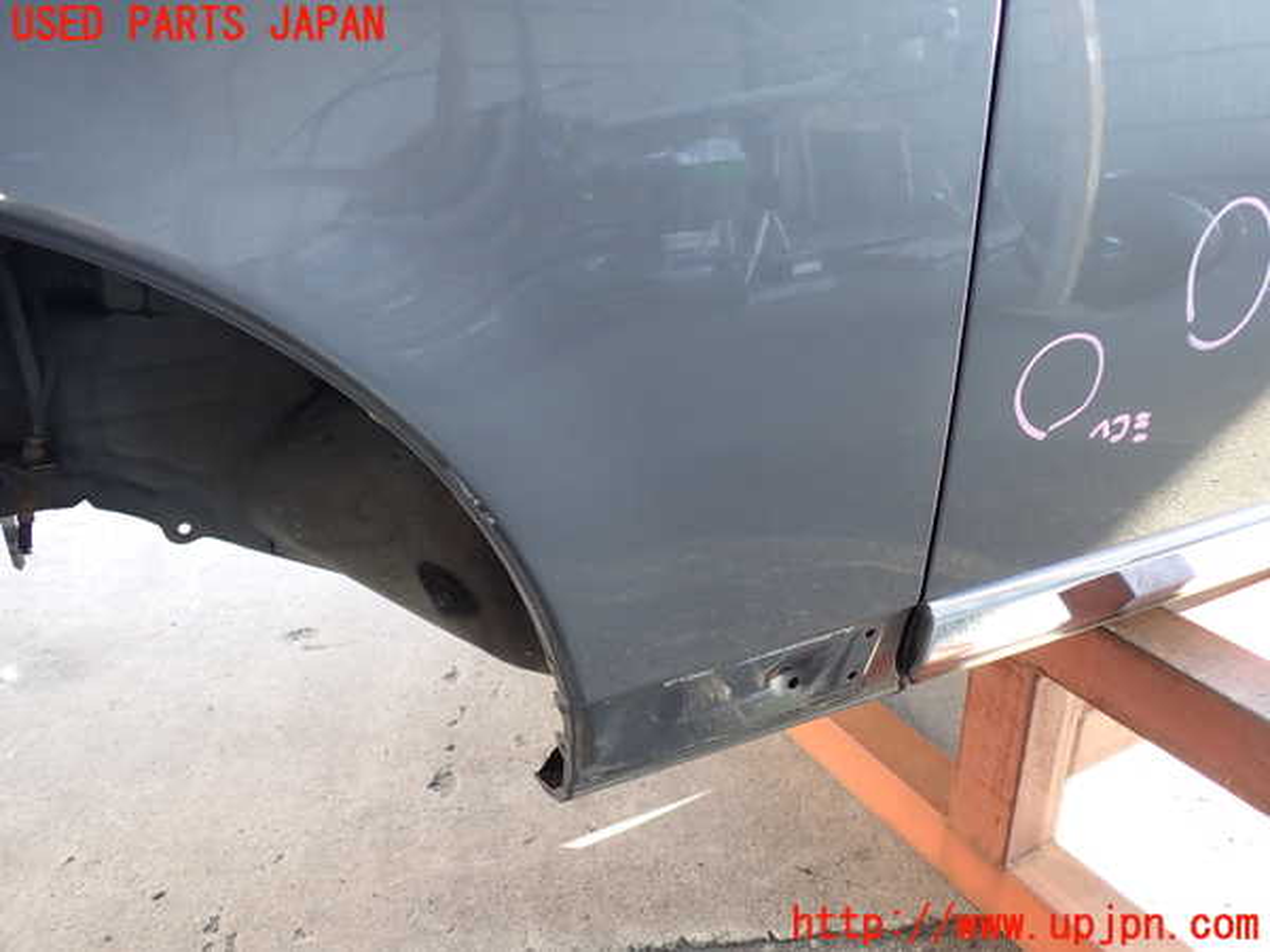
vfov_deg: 49.7
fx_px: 1027
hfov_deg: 63.4
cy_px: 476
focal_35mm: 28
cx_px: 635
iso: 160
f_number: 2.2
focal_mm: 5.05
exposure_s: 1/60
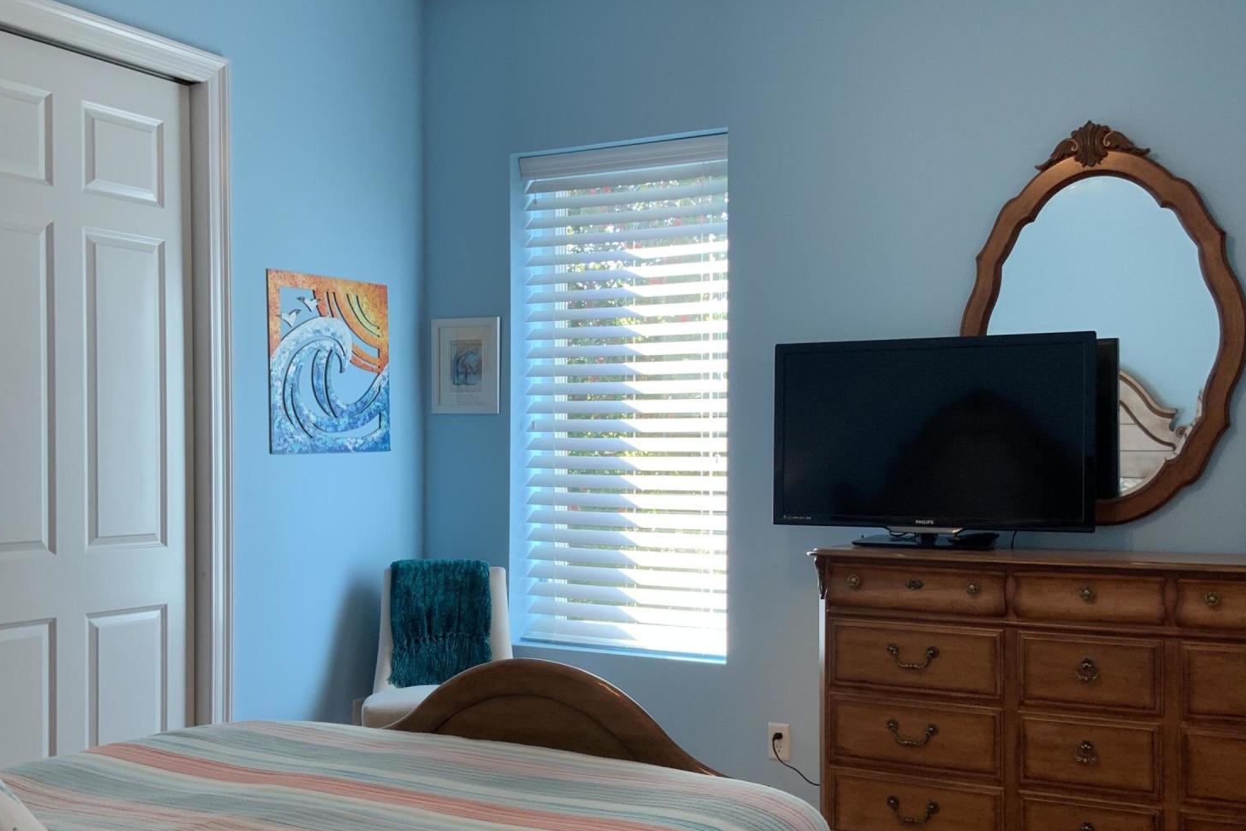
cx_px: 612
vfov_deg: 32.6
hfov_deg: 47.4
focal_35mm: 41
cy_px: 463
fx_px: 1419
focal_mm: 3
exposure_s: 1/120
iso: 64
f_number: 1.8
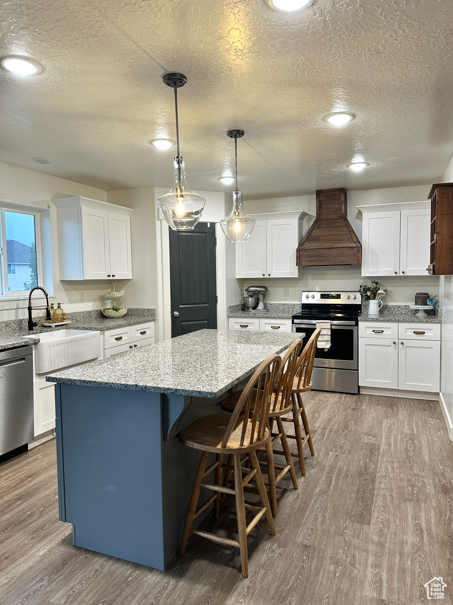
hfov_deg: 56.8
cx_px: 226
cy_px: 302
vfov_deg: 71.6
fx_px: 419
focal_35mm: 24
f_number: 1.78
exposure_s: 1/60
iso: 125
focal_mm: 6.86
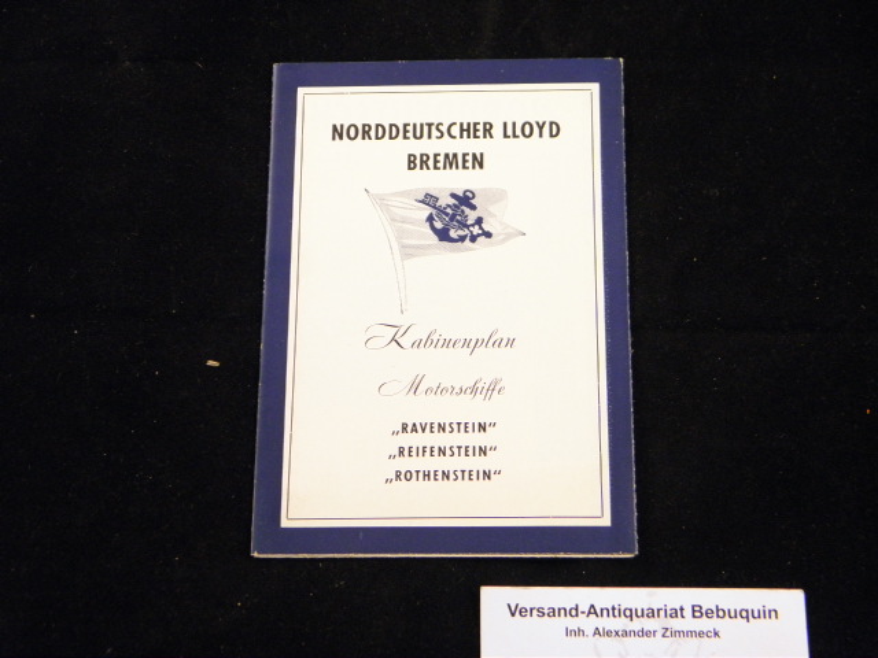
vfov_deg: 24.8
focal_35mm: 59
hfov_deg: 32.7
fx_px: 1496
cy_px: 329
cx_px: 439
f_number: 4.1
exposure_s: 1/50
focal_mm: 10.6
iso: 320
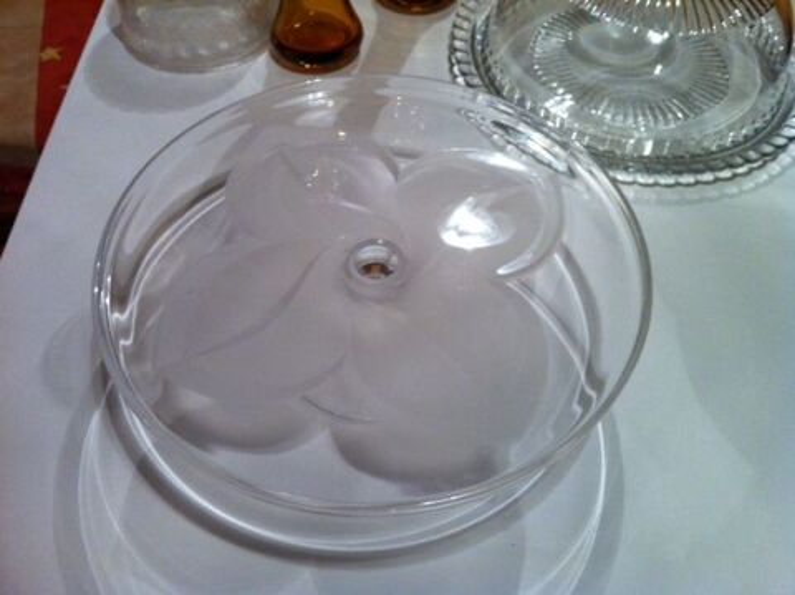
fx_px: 803
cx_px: 398
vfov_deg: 40.6
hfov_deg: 52.7
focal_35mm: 35
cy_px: 298
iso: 160
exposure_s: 1/17
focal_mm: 3.85
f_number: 2.8
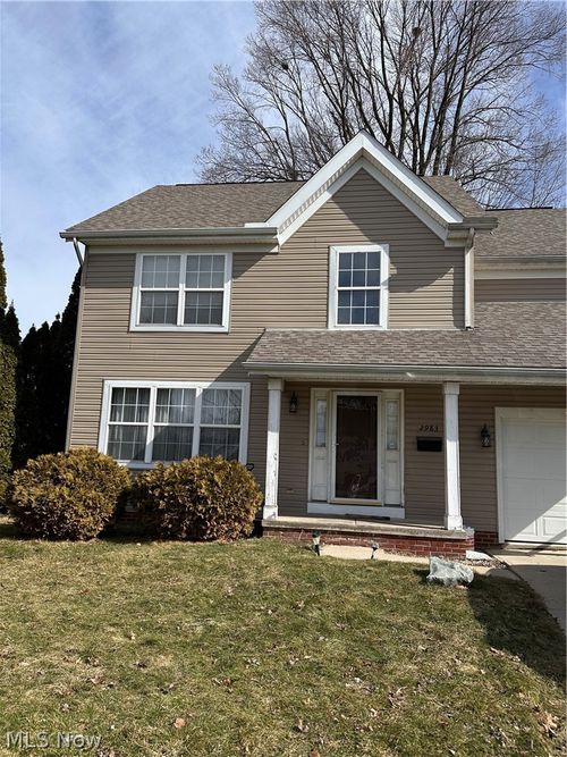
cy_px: 378
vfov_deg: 71.6
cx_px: 284
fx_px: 524
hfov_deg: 56.8
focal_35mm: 24
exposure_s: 1/5000
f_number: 1.78
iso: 80
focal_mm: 6.86
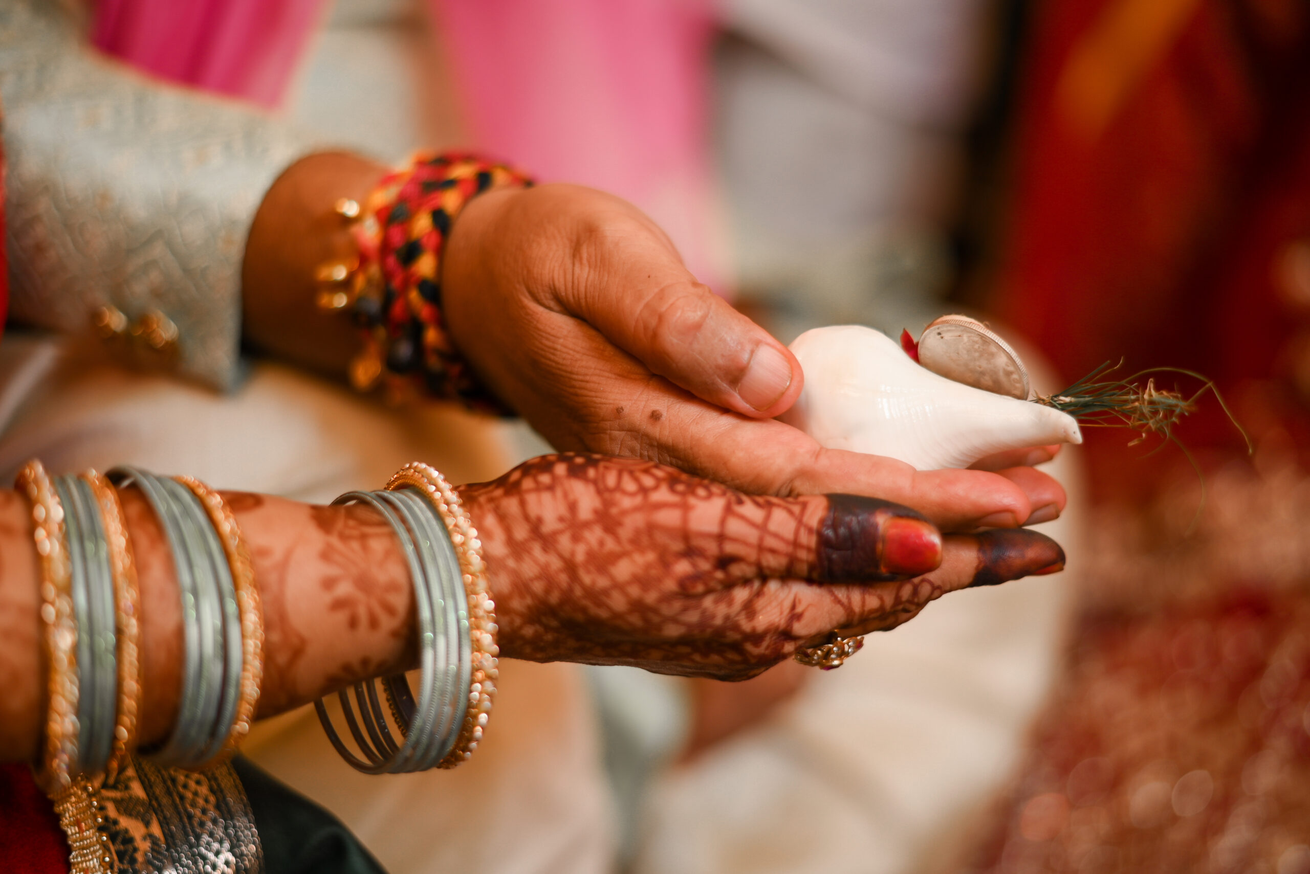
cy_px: 437
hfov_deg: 39.6
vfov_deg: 27.0
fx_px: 1820
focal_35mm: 50
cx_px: 655
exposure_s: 1/400
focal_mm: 50
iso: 160
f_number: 1.8
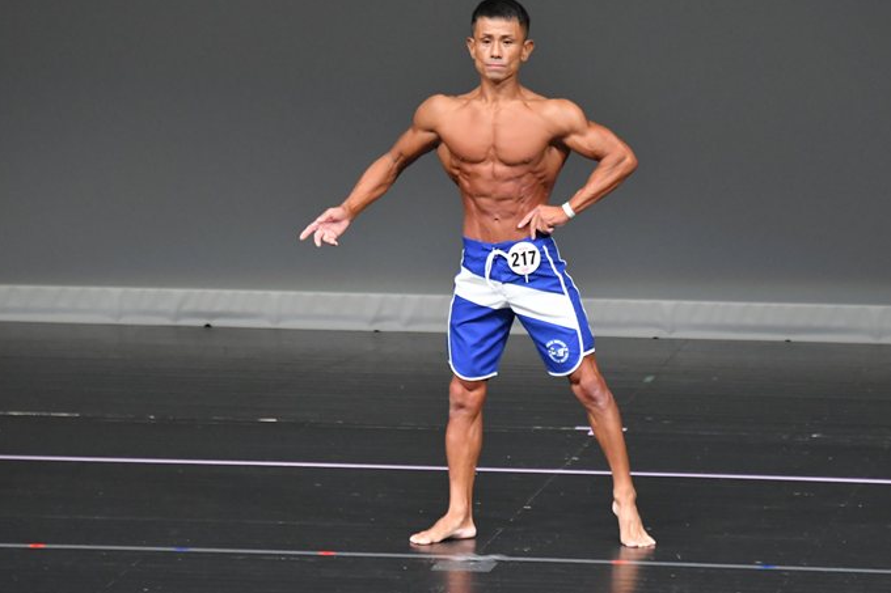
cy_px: 312
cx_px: 496
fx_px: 9724
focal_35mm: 393
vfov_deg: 3.5
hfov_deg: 5.2
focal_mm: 230
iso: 5000
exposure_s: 1/400
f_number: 5.6
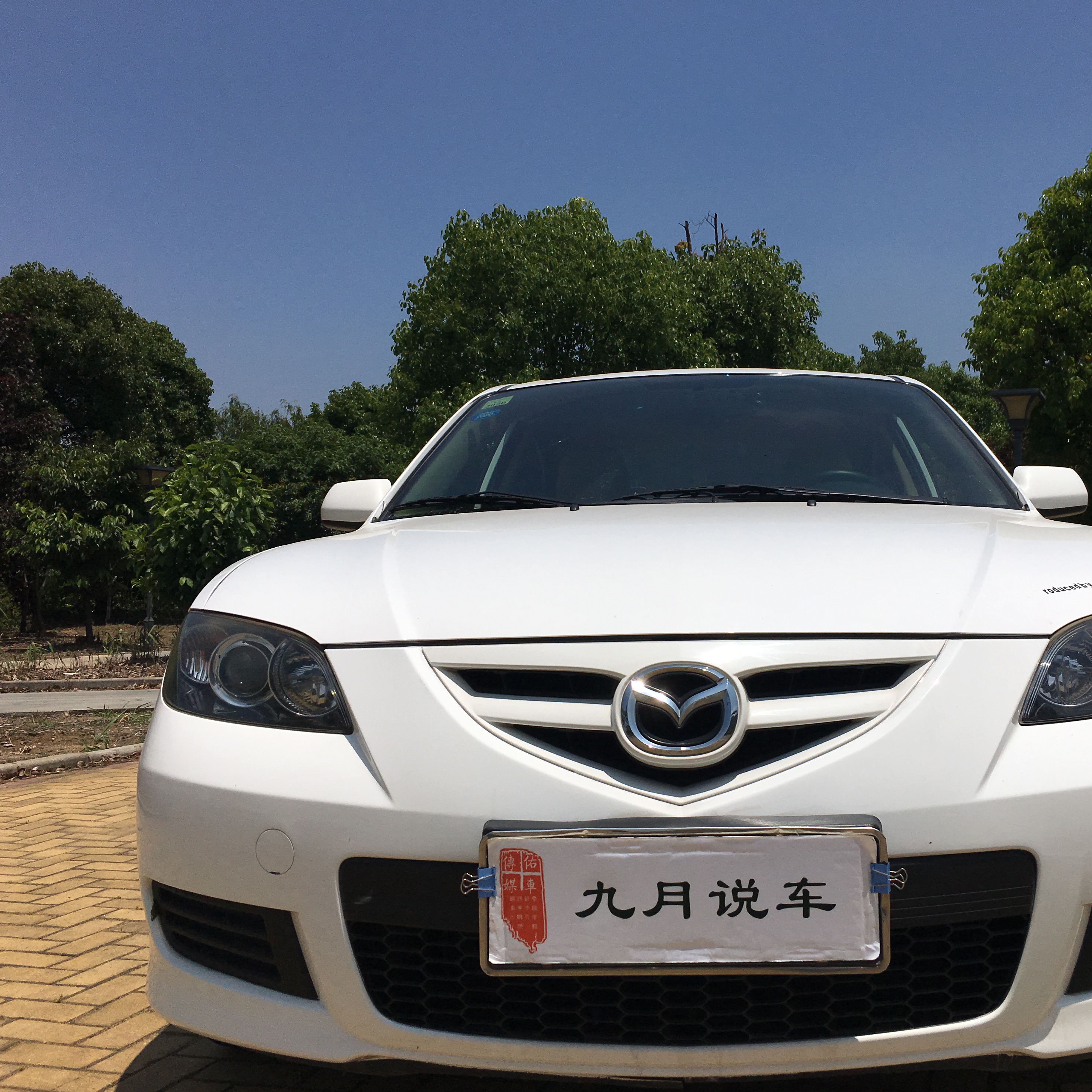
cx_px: 694
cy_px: 551
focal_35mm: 35
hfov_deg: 46.7
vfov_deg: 47.2
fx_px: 1249
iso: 25
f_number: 2.2
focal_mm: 4.15
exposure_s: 1/8547
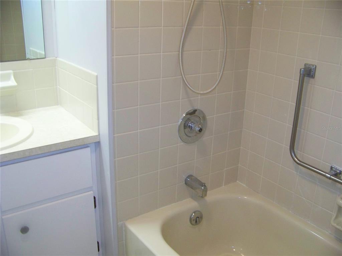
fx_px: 356
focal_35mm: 36
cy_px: 128
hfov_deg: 51.4
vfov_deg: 39.7
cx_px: 171
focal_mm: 5.85
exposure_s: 1/30
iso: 200
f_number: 2.8
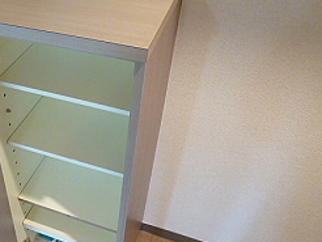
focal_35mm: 39
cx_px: 67
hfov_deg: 45.5
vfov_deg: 36.8
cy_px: 133
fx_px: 363
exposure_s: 1/13
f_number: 2.5
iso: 400
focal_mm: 4.3
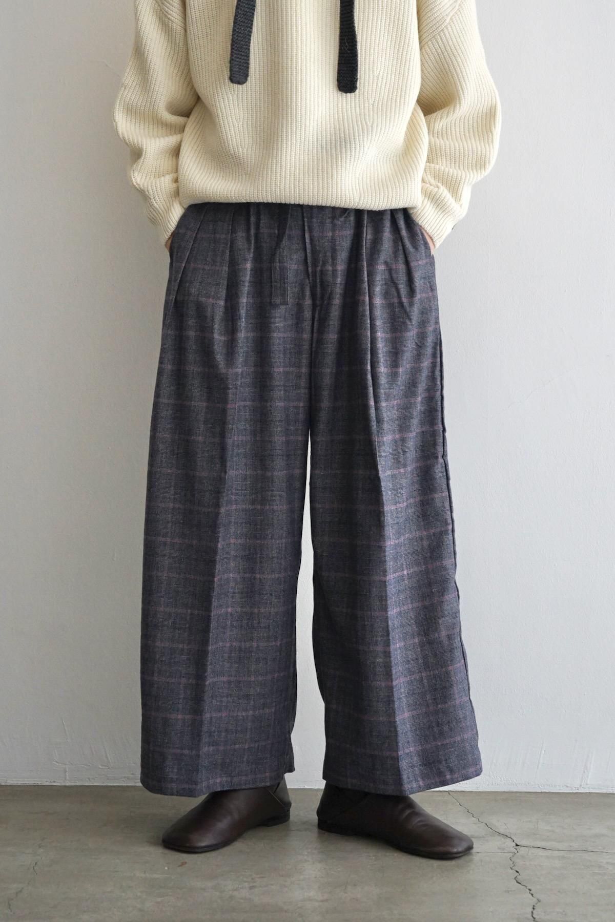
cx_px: 308
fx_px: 1230
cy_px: 461
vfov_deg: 41.1
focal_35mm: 48
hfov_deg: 28.1
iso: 1000
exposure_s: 1/160
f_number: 4.5
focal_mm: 48
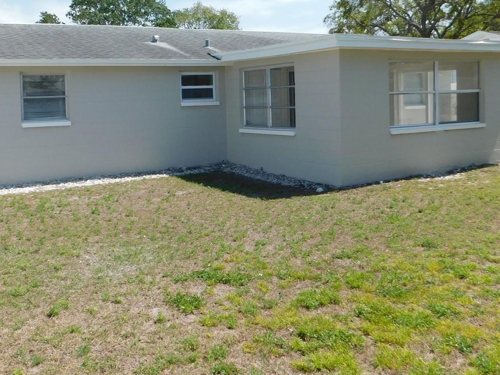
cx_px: 176
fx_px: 578
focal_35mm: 40
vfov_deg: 35.6
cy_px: 126
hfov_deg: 46.2
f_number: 3
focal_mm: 4
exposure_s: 1/1250
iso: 125
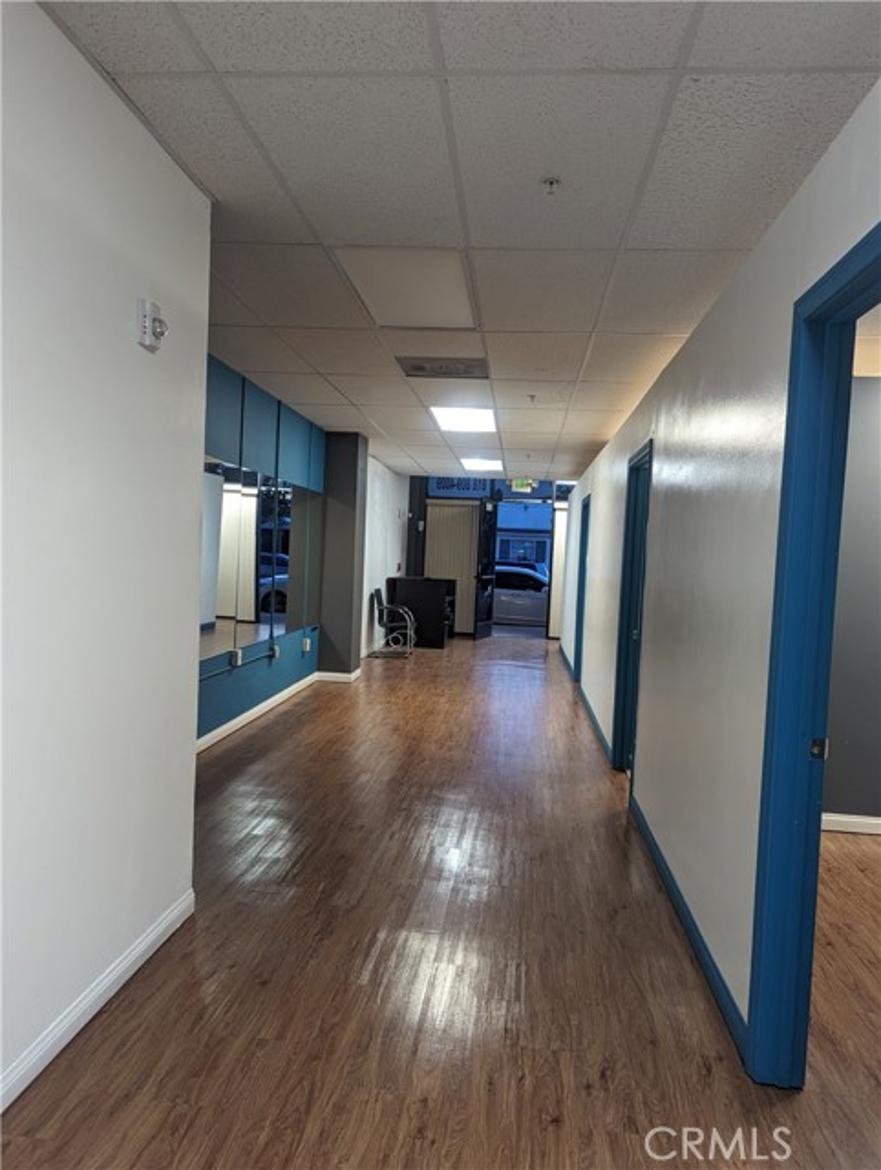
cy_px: 585
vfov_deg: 71.5
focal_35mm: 24
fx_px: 812
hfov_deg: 56.9
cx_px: 440
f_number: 1.85
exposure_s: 1/30
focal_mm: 6.81
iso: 160
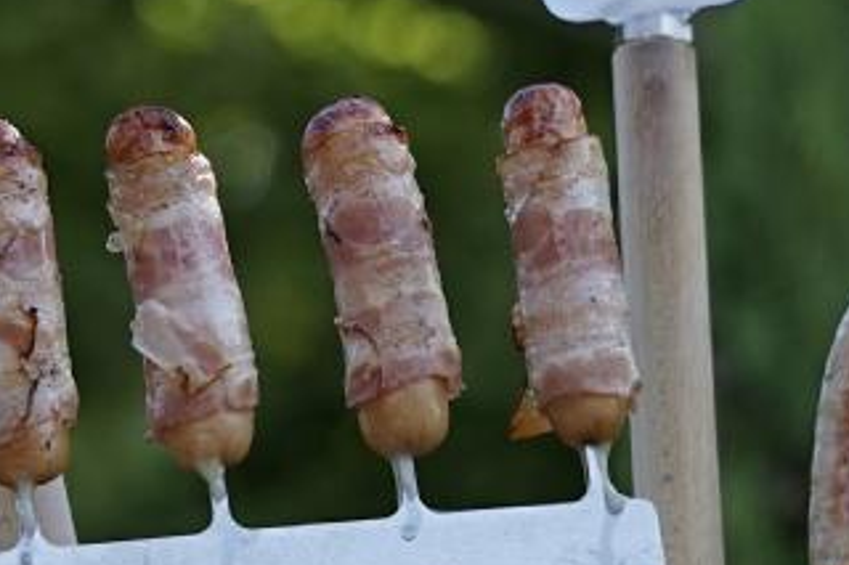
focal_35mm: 371
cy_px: 260
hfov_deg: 5.6
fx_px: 8754
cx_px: 377
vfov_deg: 3.7
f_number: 3.2
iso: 125
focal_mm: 61.9
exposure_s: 1/320
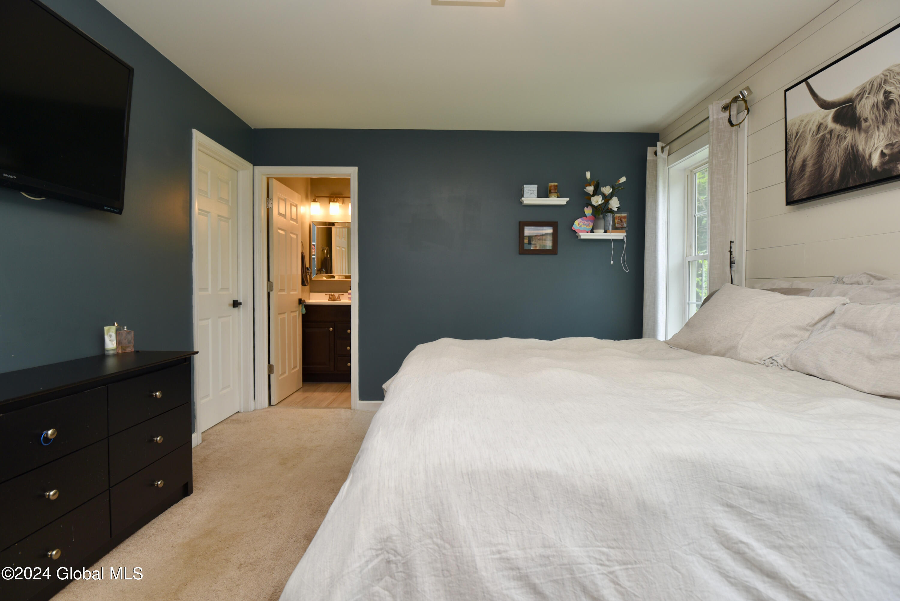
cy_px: 300
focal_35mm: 17
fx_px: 425
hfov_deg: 93.3
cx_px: 450
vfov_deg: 70.5
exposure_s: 1/60
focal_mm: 17
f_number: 5
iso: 250
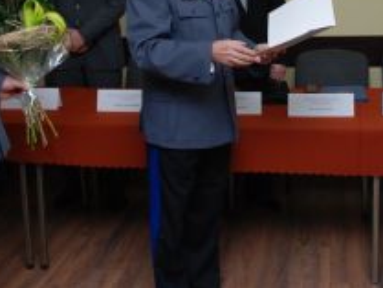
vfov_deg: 25.1
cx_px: 229
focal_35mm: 56
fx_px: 620
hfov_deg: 34.2
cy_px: 16
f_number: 4
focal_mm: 18
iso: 220
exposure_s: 1/60
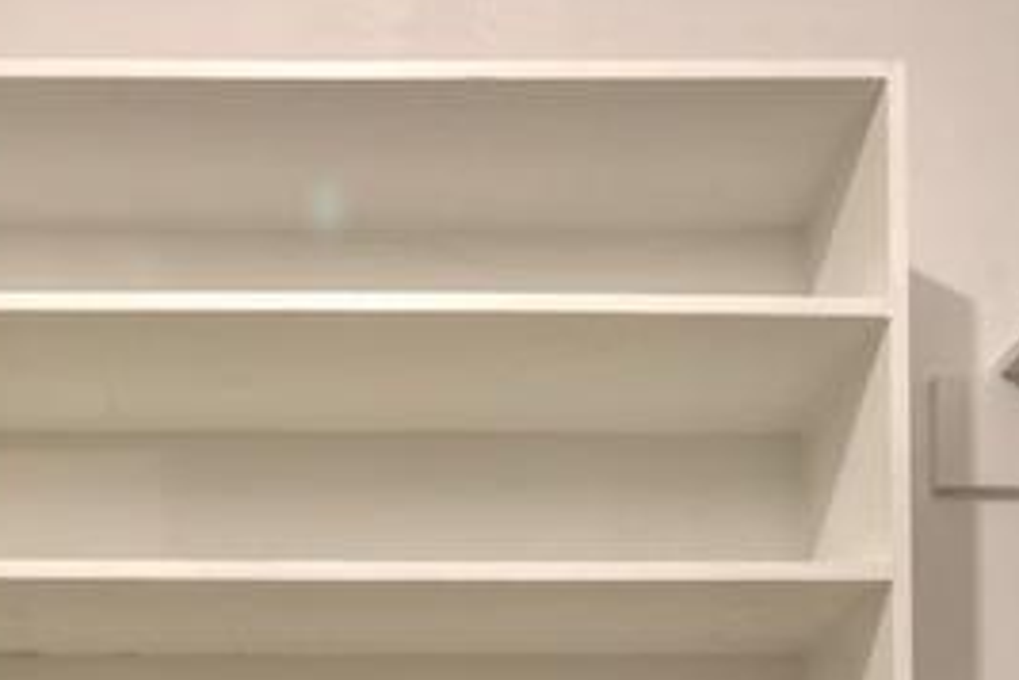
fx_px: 1302
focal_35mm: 46
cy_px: 1014
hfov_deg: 42.4
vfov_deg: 23.5
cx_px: 374
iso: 200
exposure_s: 1/1.25
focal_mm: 12
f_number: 7.1
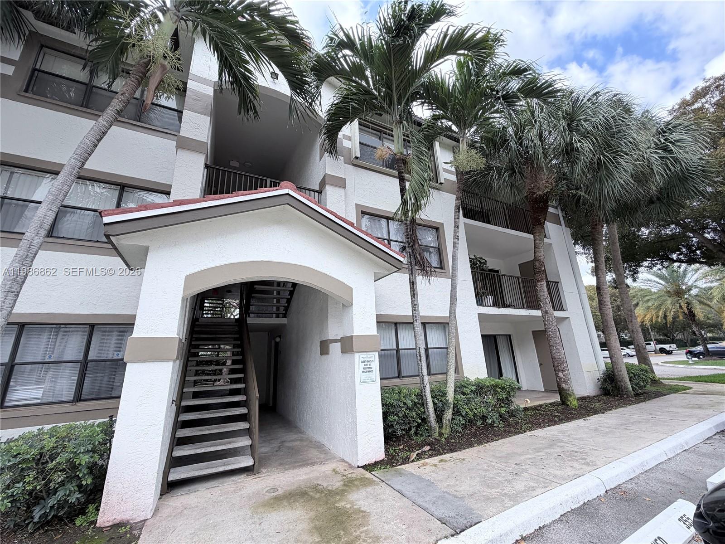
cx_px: 362
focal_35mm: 14
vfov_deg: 85.7
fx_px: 293
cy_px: 272
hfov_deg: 102.1
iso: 50
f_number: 2.2
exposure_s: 1/502
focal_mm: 2.22
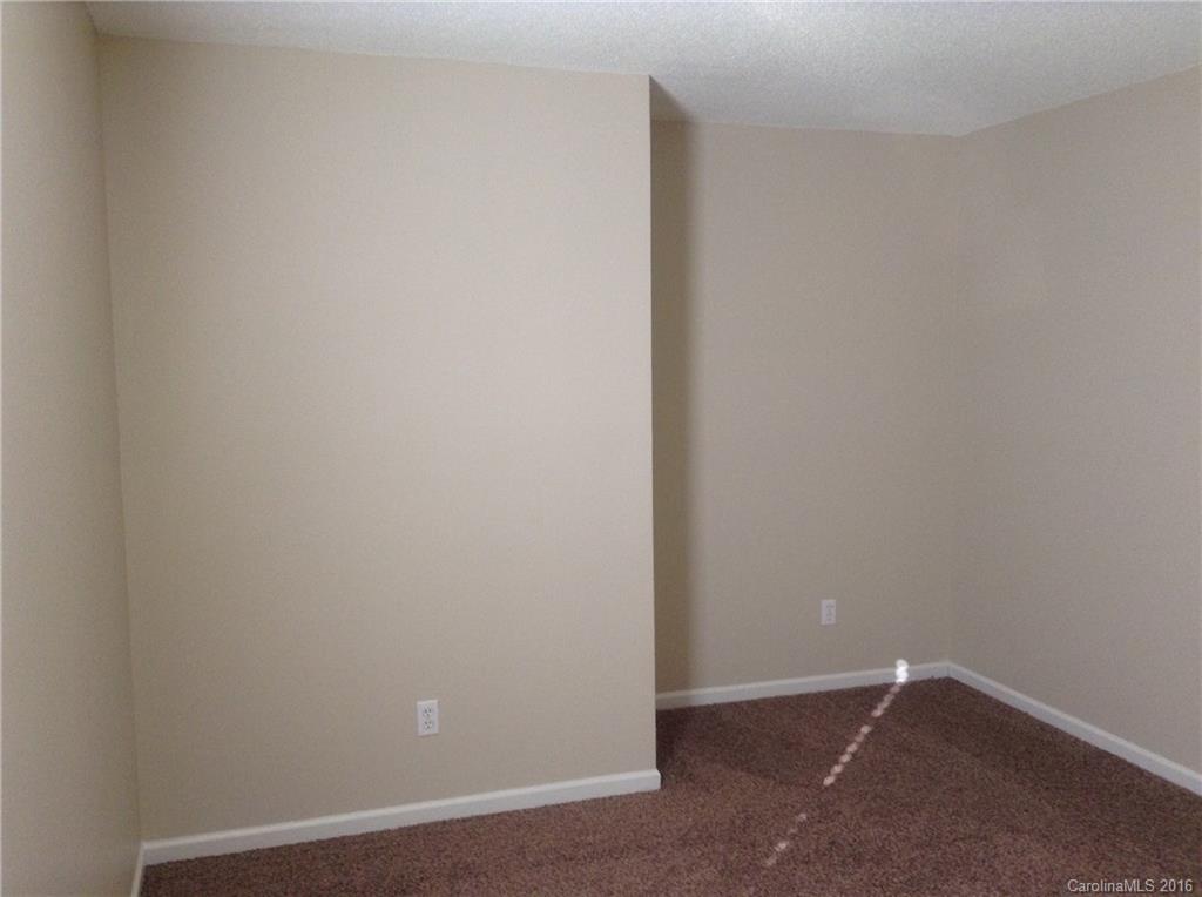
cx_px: 601
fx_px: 1144
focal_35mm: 33
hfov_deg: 55.4
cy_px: 448
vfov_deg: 42.8
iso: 80
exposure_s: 1/25
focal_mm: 3.3
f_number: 2.4
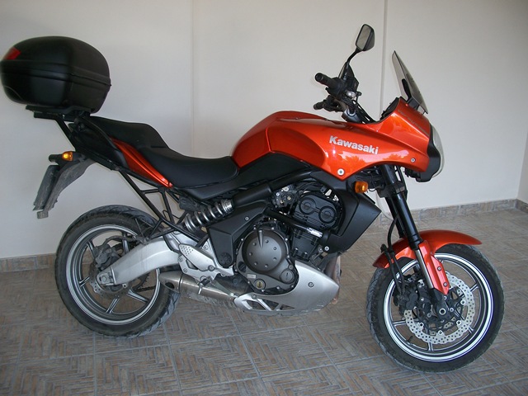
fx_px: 534
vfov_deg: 40.7
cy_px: 198
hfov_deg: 52.6
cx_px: 264
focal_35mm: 35
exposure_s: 1/60
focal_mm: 6.3
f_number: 3.1
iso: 80
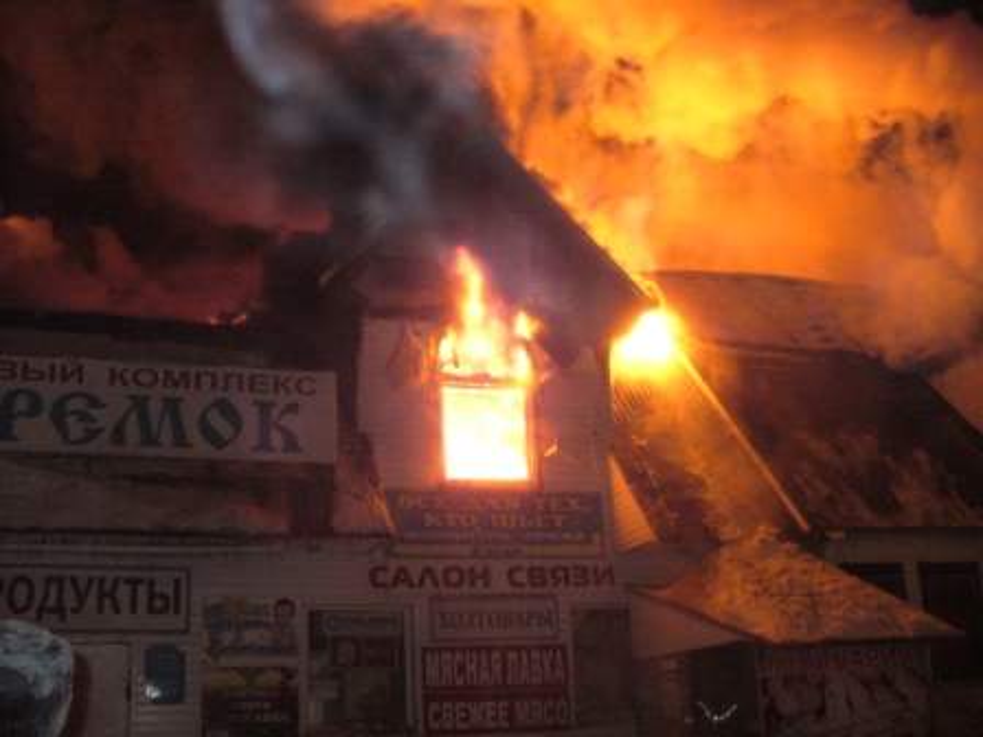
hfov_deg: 50.1
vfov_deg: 38.7
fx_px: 1051
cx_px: 492
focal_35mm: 37
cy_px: 368
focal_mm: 6.1
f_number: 2.8
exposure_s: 1/30
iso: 400
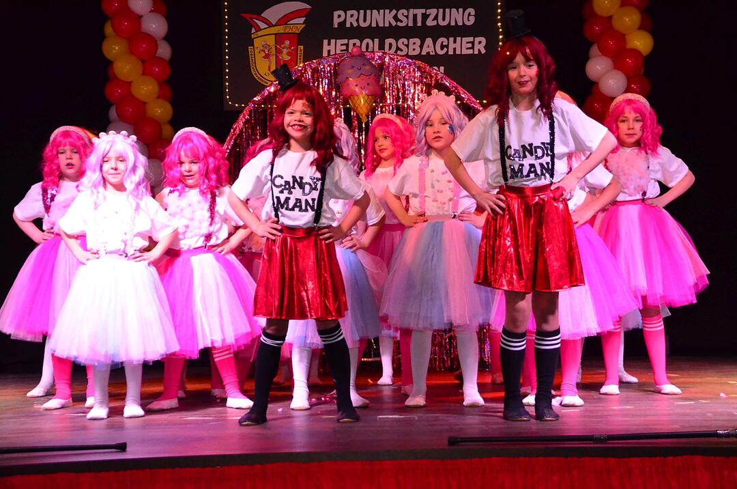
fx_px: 1287
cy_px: 244
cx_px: 368
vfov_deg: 21.5
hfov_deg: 31.9
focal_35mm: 63
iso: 3200
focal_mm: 42
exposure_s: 1/200
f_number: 5.6
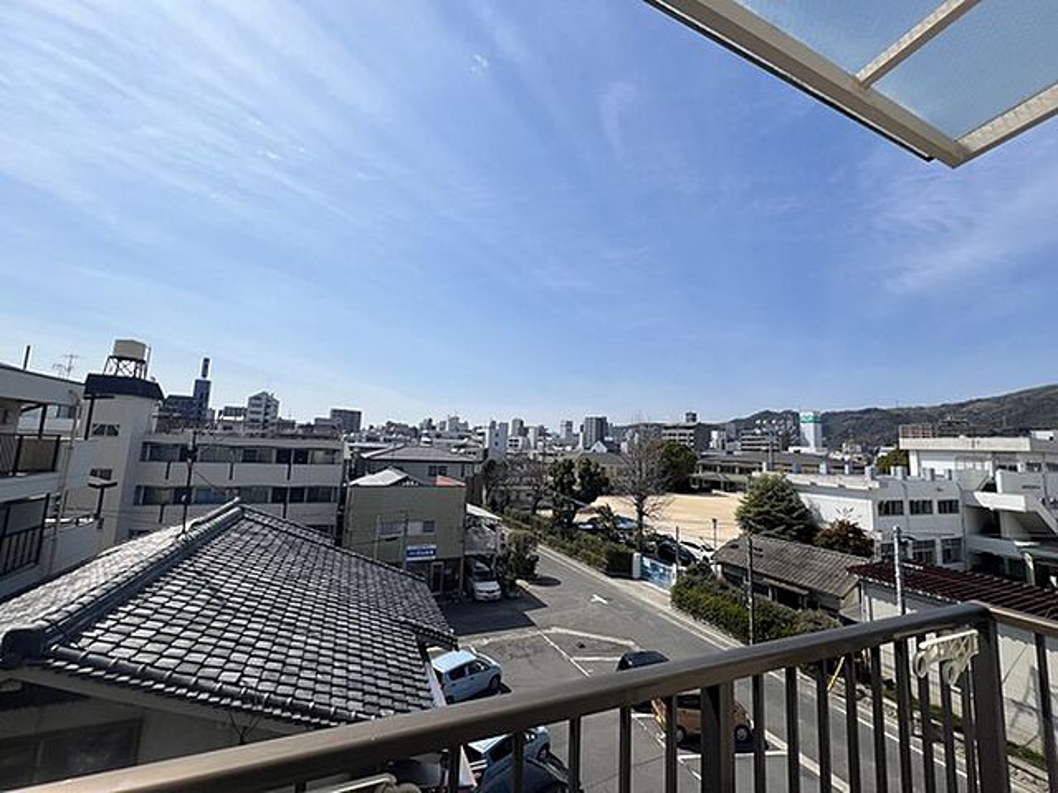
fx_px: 397
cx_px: 529
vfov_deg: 89.9
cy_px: 396
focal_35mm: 13
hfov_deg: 106.2
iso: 32
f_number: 1.8
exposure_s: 1/3650
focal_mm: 1.57
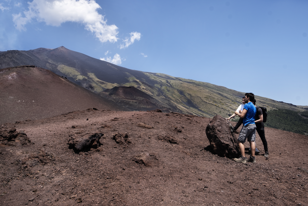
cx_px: 154
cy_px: 103
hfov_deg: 67.4
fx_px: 231
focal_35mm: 27
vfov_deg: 47.9
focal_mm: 18
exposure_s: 1/150
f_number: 11
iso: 160
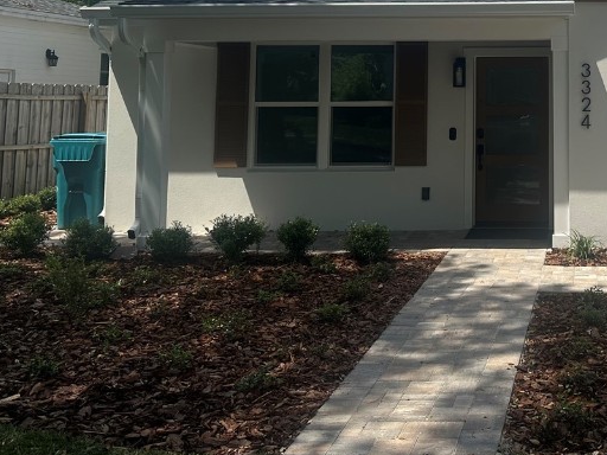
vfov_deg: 28.9
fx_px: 842
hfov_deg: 37.2
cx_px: 543
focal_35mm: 48
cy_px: 36
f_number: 1.78
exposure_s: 1/5525
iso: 80
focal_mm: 6.86
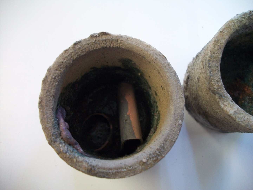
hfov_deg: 56.8
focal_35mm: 32
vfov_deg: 44.2
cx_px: 126
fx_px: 234
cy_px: 95
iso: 160
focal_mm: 5.7
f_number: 2.9
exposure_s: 1/15
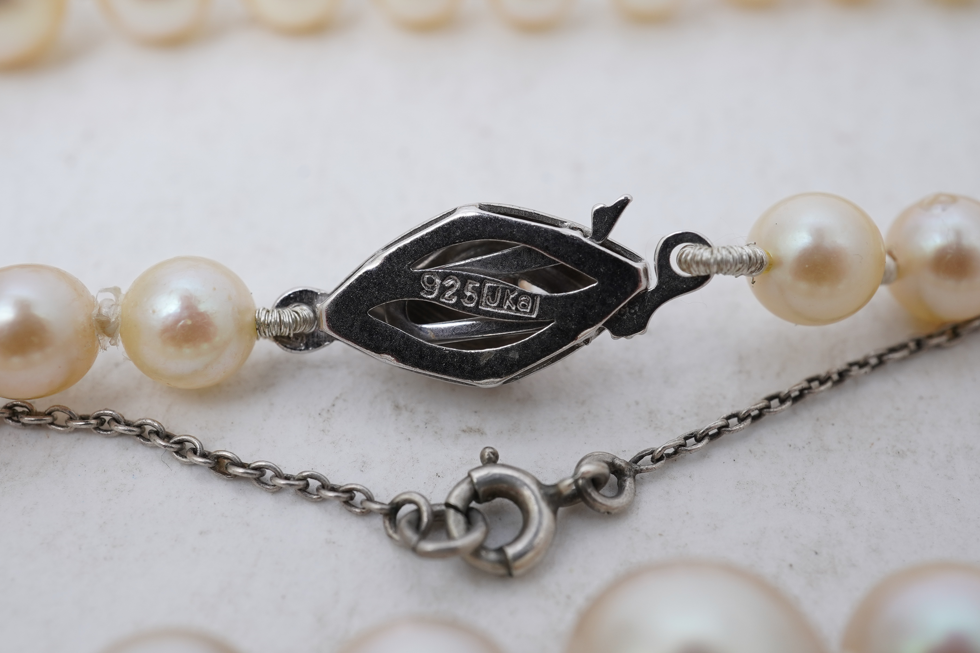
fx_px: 1334
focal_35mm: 49
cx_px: 490
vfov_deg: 27.5
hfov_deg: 40.3
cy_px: 298
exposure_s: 1/125
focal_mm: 30
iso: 320
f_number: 16
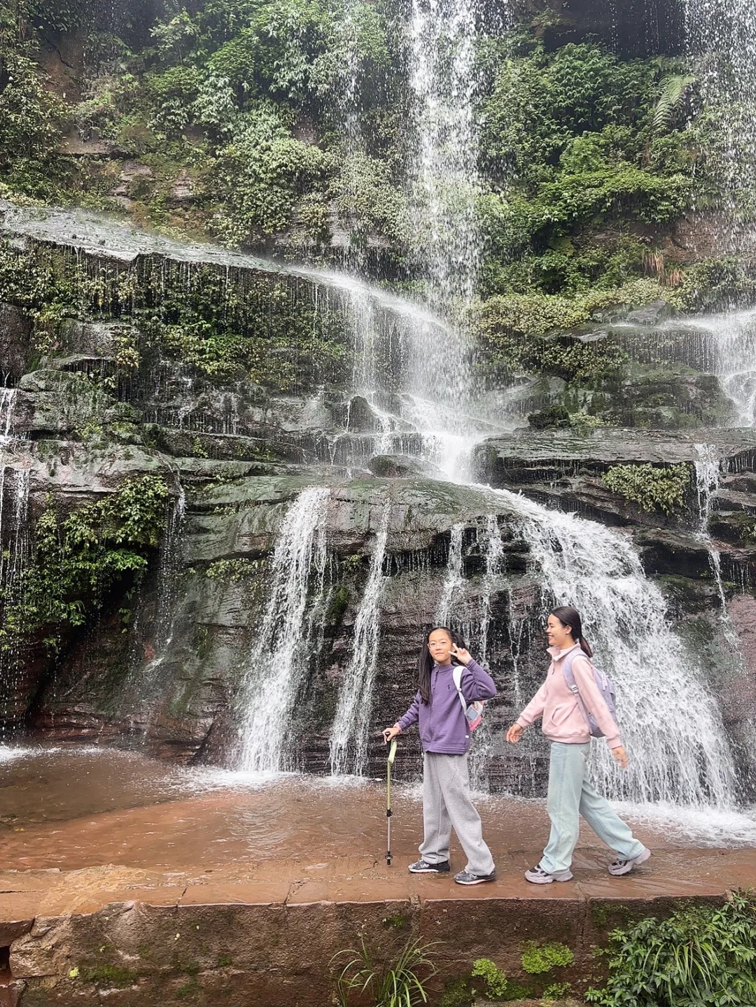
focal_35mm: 26
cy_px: 504
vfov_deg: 67.3
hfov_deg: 53.1
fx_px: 757
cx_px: 378
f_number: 1.6
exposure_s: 1/210
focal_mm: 5.96
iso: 40
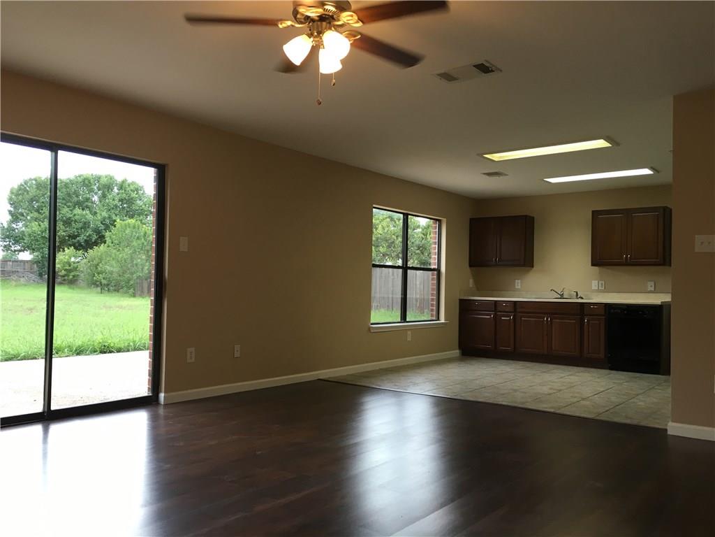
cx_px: 358
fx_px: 599
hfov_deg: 61.7
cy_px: 268
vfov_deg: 48.2
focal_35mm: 29
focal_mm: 4.15
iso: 25
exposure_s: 1/30
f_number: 2.2
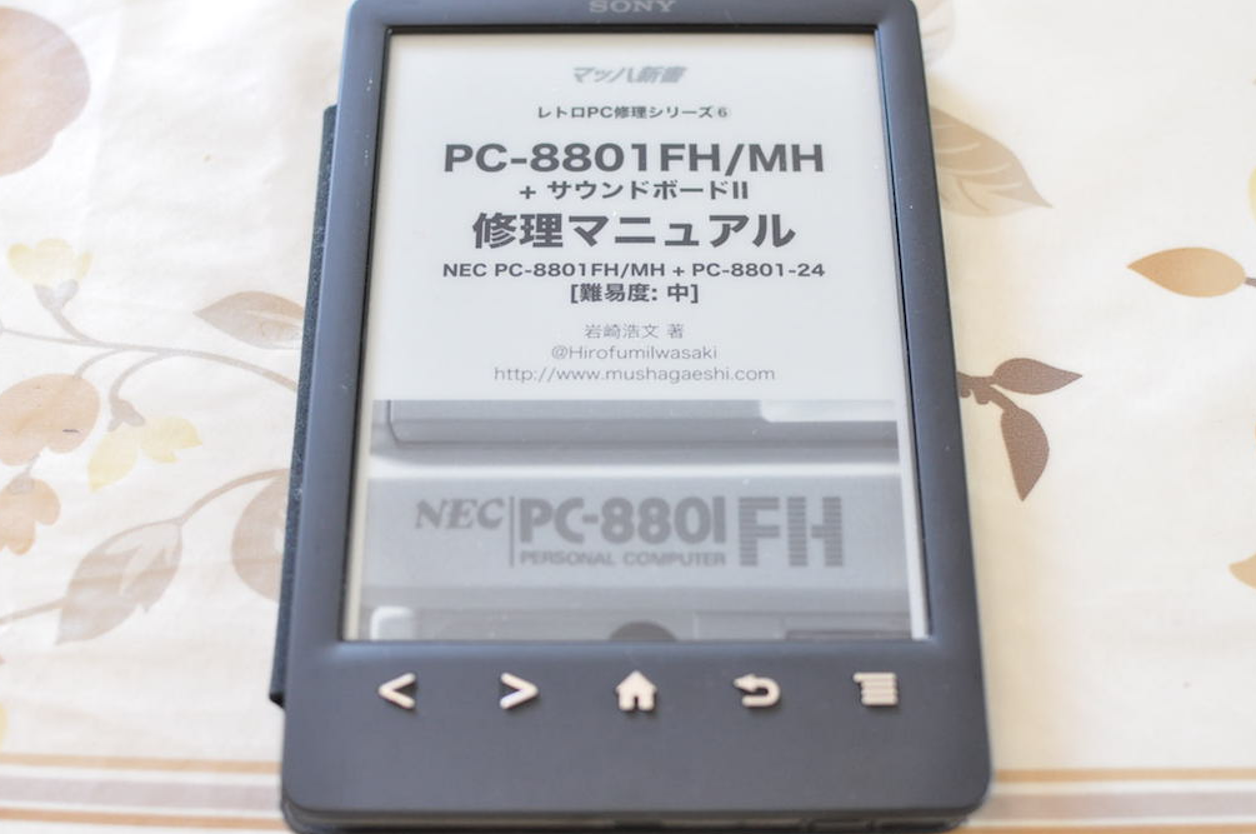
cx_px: 622
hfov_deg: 37.2
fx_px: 1864
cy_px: 414
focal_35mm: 54
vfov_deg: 25.2
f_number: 3.2
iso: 1600
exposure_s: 1/40
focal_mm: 35
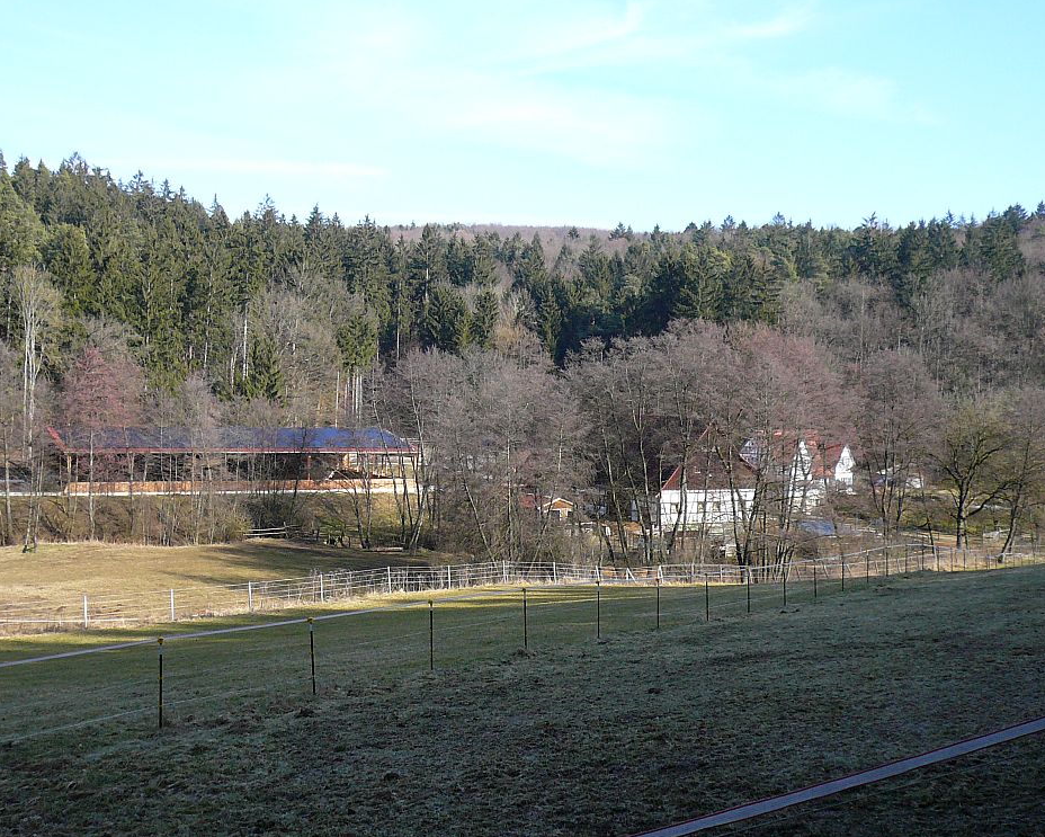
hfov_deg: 44.7
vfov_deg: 36.5
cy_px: 417
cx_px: 486
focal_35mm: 41
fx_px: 1268
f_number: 2.9
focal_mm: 5.2
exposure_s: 1/400
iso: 100
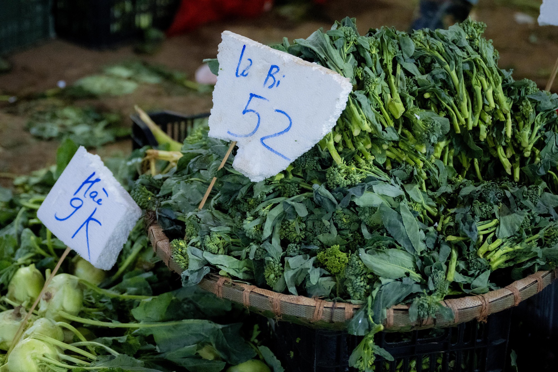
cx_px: 279
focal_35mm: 90
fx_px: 1394
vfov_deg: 15.2
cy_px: 186
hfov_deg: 22.6
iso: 2500
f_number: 2.8
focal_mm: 60
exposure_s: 1/200
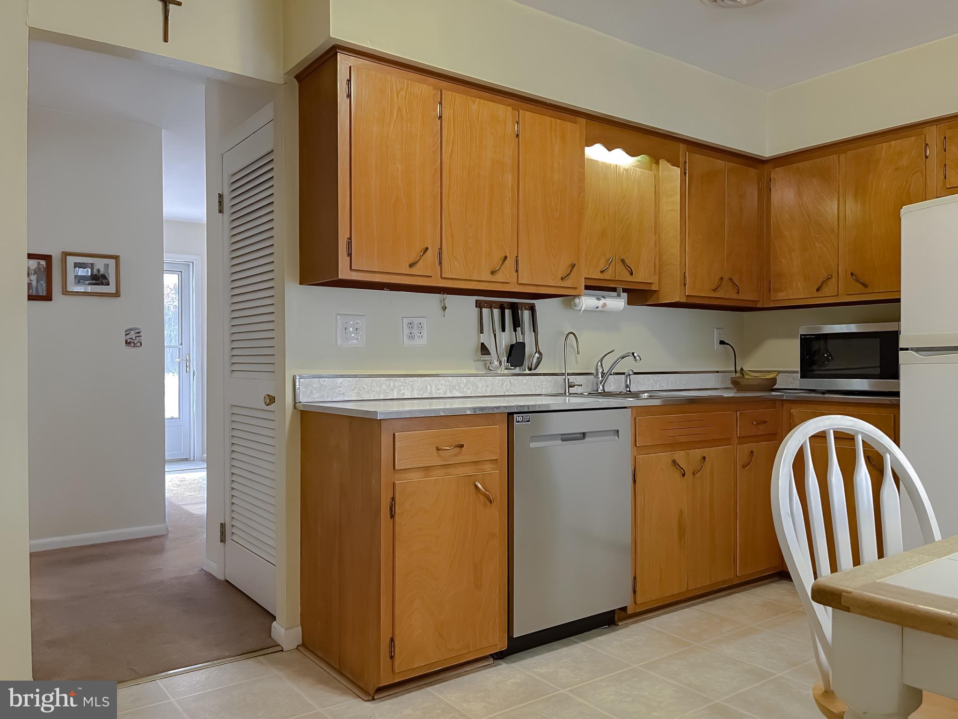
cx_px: 479
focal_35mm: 25
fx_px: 692
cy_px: 360
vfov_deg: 54.9
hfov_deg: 69.4
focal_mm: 5.1
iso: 200
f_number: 1.6
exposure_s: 1/60
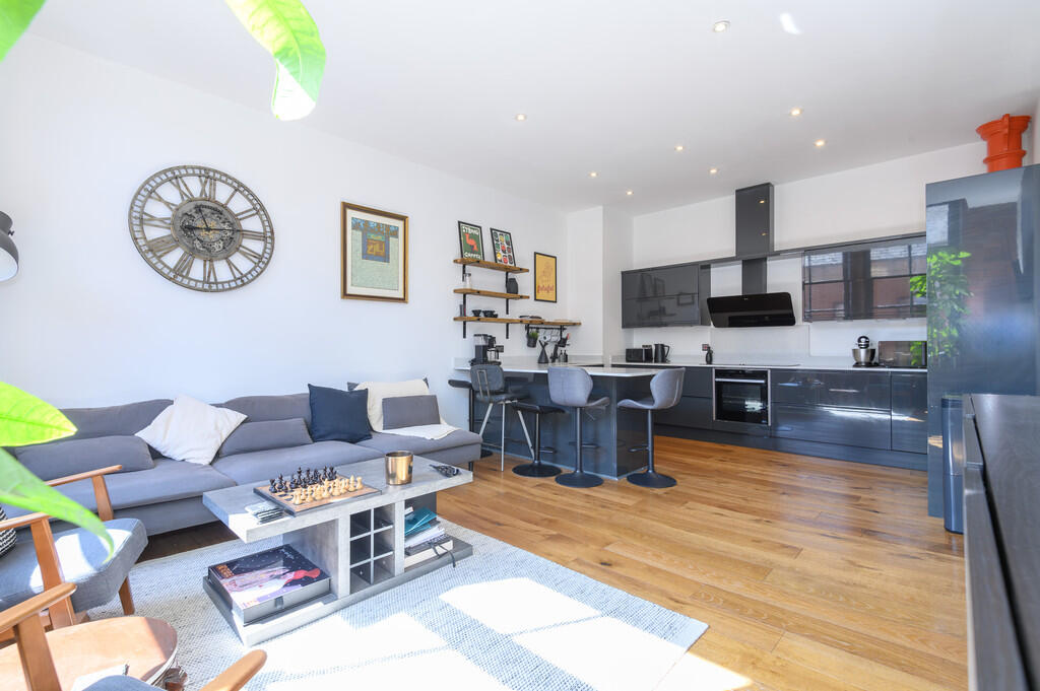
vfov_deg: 73.7
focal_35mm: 16
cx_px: 520
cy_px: 346
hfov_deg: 96.8
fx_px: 462
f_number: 8
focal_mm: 16
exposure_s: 1/40
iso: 800
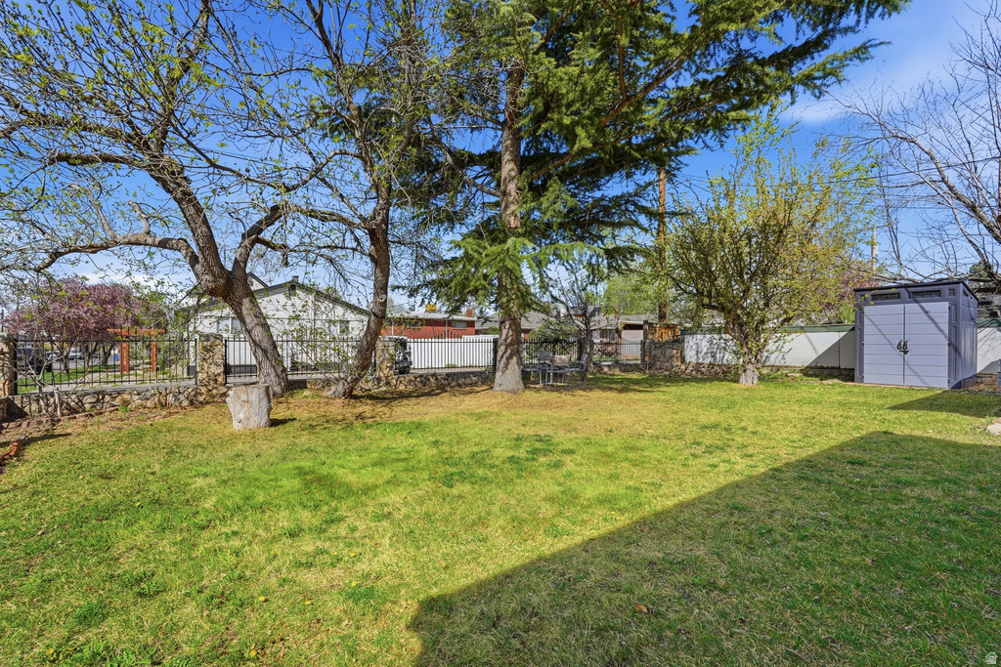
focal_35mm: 16
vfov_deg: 73.8
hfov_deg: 96.7
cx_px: 500
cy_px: 334
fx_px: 445
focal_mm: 16
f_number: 9
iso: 250
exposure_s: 1/8000
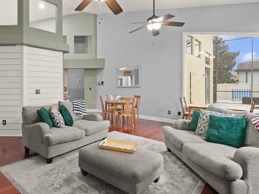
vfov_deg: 63.4
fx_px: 157
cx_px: 91
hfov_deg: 77.0
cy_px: 94
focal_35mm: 21
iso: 12800
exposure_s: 1/50
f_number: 6.3
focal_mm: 7
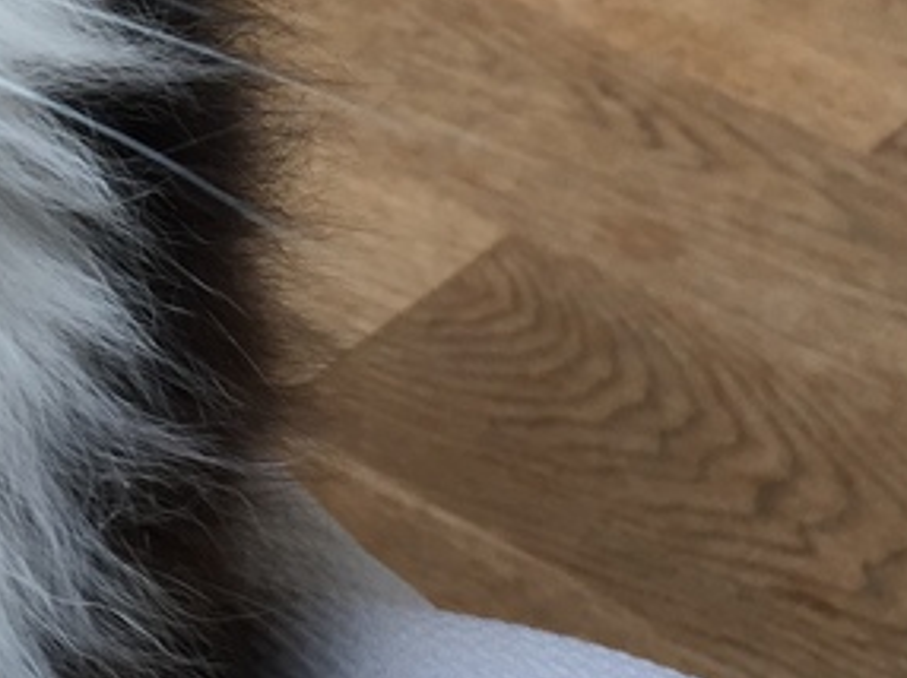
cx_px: -16
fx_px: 2723
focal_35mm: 104
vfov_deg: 13.8
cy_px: -127
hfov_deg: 18.4
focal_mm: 4.15
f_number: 2.2
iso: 50
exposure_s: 1/100
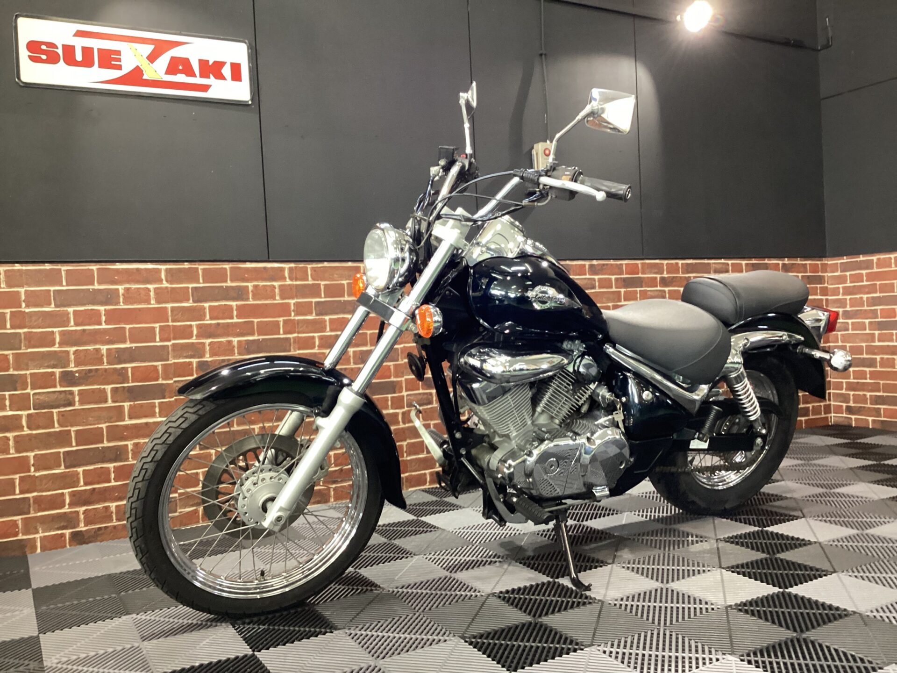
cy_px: 336
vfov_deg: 45.4
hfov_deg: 58.4
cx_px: 448
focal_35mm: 31
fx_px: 803
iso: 320
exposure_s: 1/50
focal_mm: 3.3
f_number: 2.4
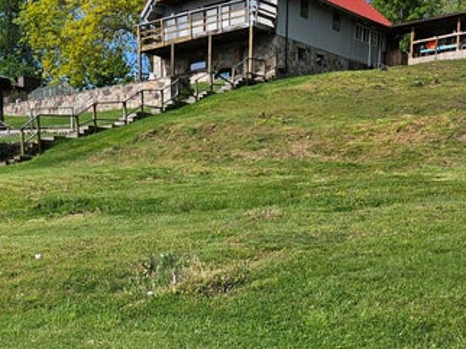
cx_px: 148
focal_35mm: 61
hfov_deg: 31.4
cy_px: 397
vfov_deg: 22.5
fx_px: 821
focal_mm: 5.4
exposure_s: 1/1659
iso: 25
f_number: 1.8
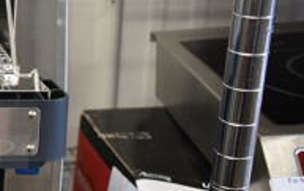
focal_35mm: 87
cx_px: -146
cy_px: 85
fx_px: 721
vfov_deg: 15.0
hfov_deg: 20.5
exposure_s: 1/30
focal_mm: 18
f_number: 3.5
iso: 400
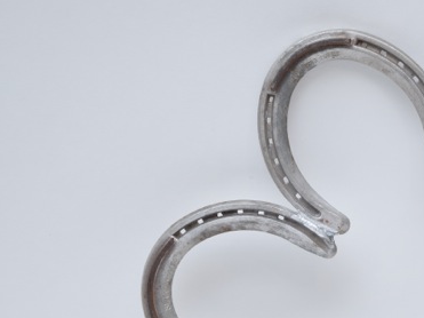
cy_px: 225
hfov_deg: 14.4
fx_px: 1675
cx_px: 327
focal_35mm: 137
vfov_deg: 10.8
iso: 800
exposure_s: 1/125
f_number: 5.6
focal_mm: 55
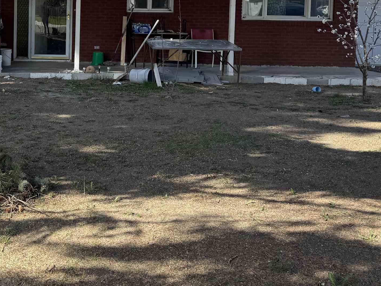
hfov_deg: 34.5
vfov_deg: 27.2
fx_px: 572
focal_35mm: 52
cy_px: 37
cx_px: 28
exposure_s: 1/1869
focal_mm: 6.76
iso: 80
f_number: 1.78
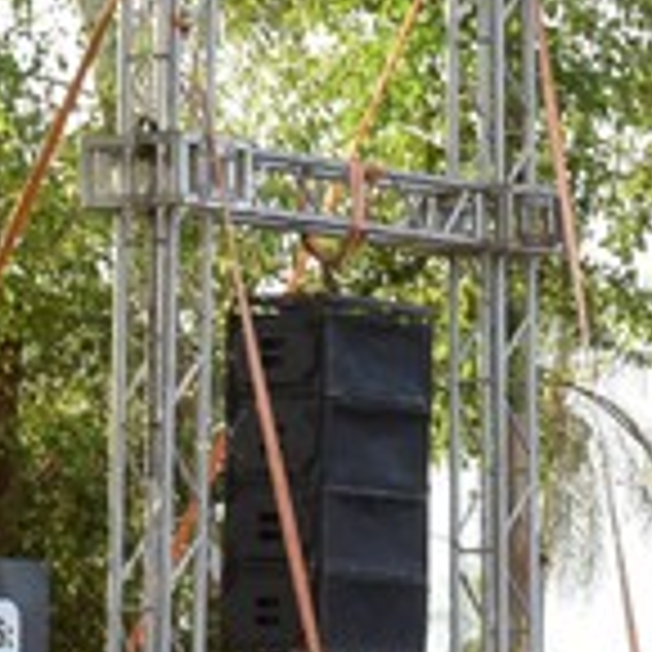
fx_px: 6393
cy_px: 1115
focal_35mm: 300
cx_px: 1398
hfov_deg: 5.7
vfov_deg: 5.8
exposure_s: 1/320
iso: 800
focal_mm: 38
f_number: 9
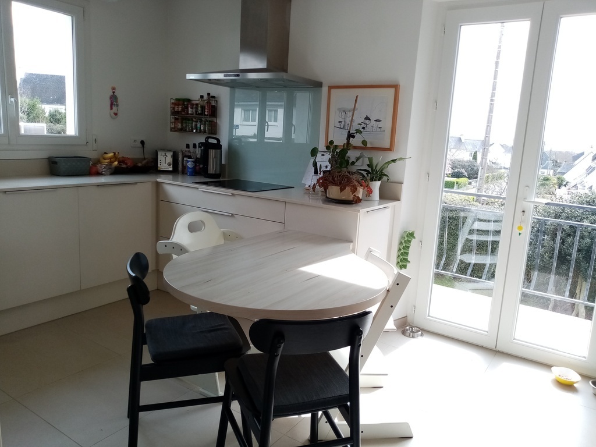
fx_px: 448
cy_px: 224
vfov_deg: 53.1
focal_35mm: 26
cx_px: 298
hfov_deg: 67.3
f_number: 1.8
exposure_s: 1/132
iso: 102
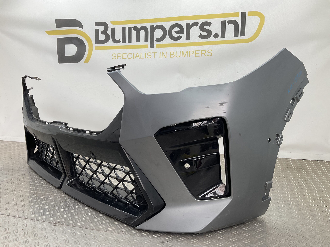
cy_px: 124
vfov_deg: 48.2
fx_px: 276
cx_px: 165
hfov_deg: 61.7
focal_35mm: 29
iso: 25
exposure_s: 1/120
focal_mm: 3
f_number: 1.8
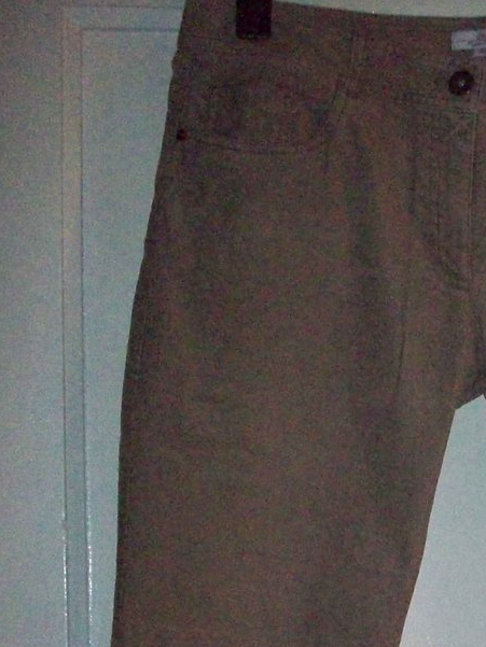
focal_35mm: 82
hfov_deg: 17.6
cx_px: 464
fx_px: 1534
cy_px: 696
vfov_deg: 22.6
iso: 800
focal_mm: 6.2
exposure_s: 1/128
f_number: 2.8
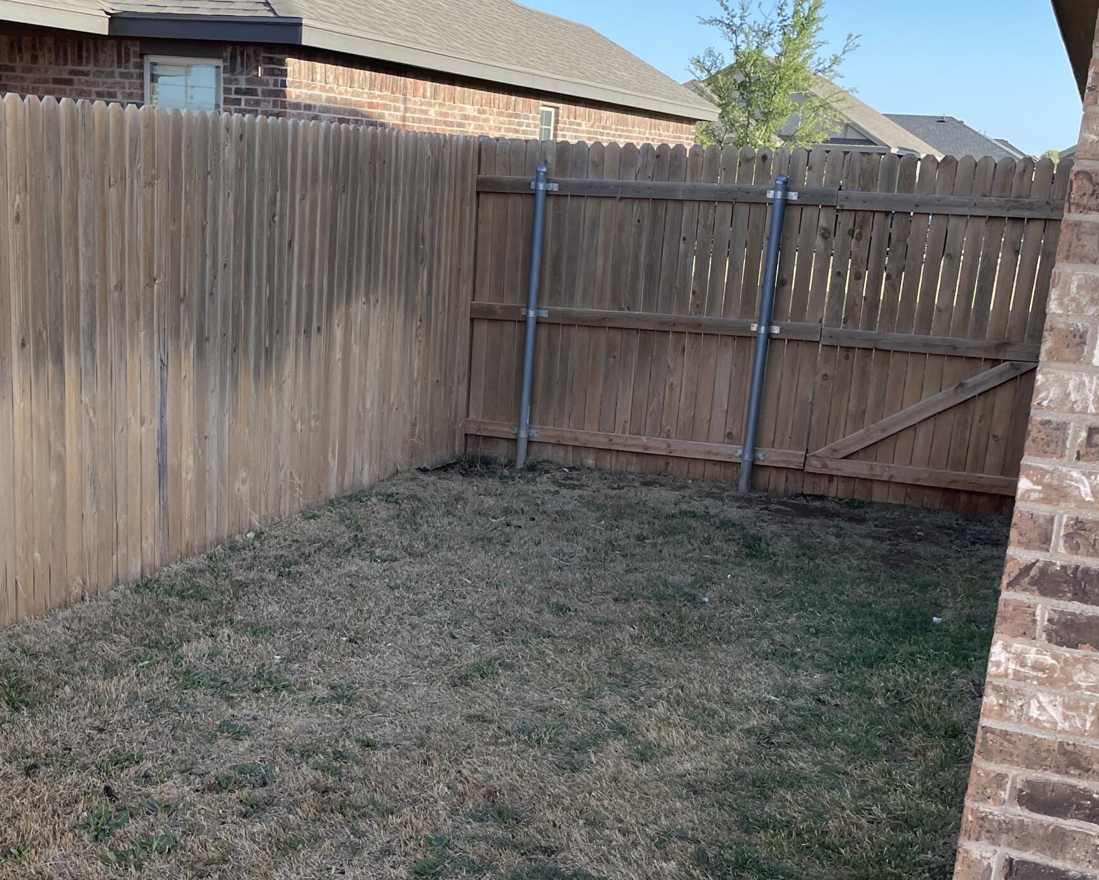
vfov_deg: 34.0
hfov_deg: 41.9
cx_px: 483
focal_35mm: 44
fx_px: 1431
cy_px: 549
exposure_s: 1/636
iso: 32
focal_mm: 4.2
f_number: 1.6
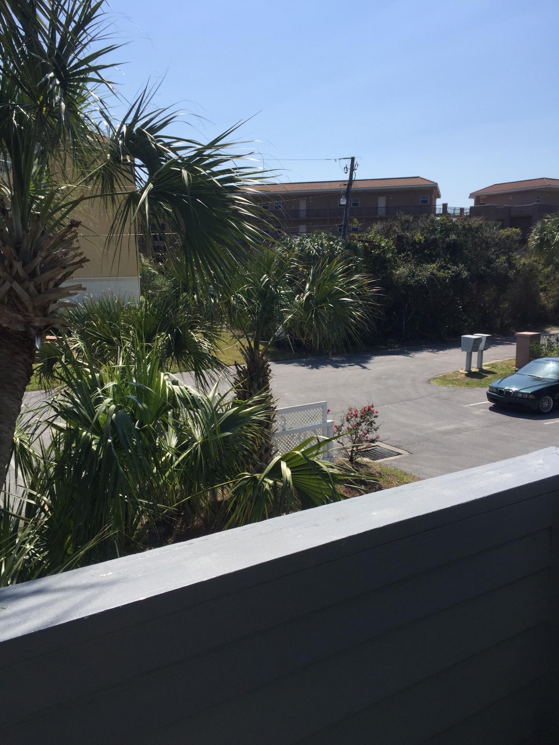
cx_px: 280
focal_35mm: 29
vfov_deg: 61.7
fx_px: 624
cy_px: 372
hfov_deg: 48.2
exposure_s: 1/3049
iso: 32
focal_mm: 4.15
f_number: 2.2
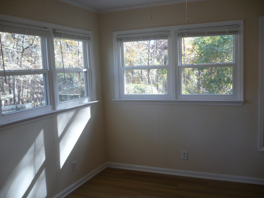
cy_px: 99
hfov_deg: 52.6
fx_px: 267
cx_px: 132
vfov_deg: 40.7
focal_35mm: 35
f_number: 2.8
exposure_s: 1/40
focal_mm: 5.8
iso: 100
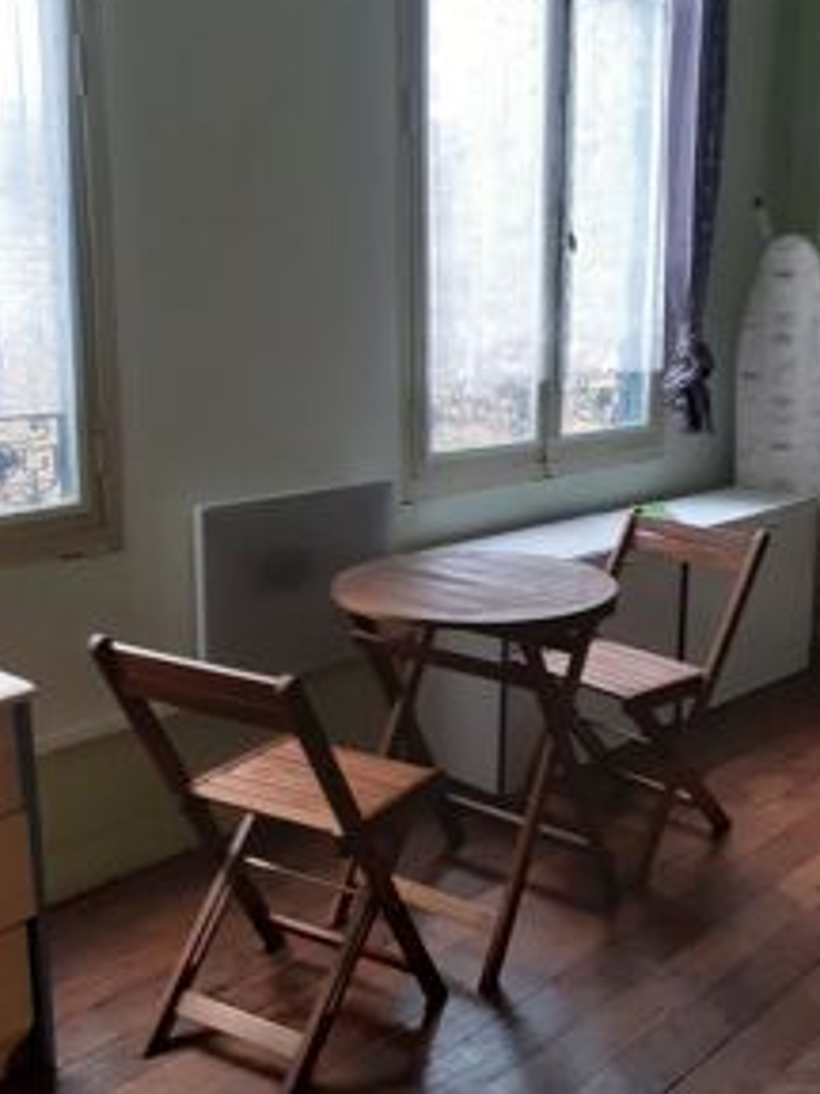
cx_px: 512
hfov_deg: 35.8
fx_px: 1263
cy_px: 511
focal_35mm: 40
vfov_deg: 46.8
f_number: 1.9
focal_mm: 3.6
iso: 64
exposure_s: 1/50
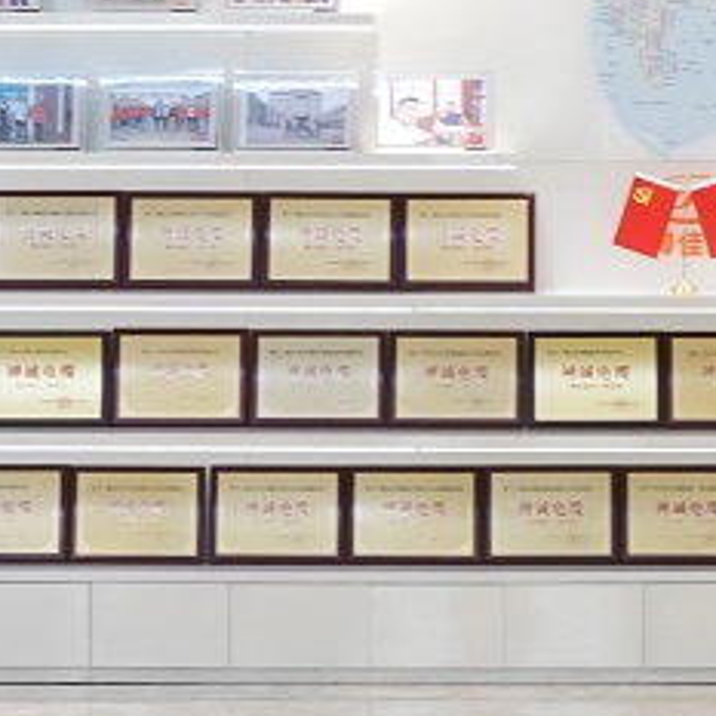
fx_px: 5036
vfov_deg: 8.1
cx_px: 479
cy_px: 429
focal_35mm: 215
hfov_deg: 8.1
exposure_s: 1/60
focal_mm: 39.4
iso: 2000
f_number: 8
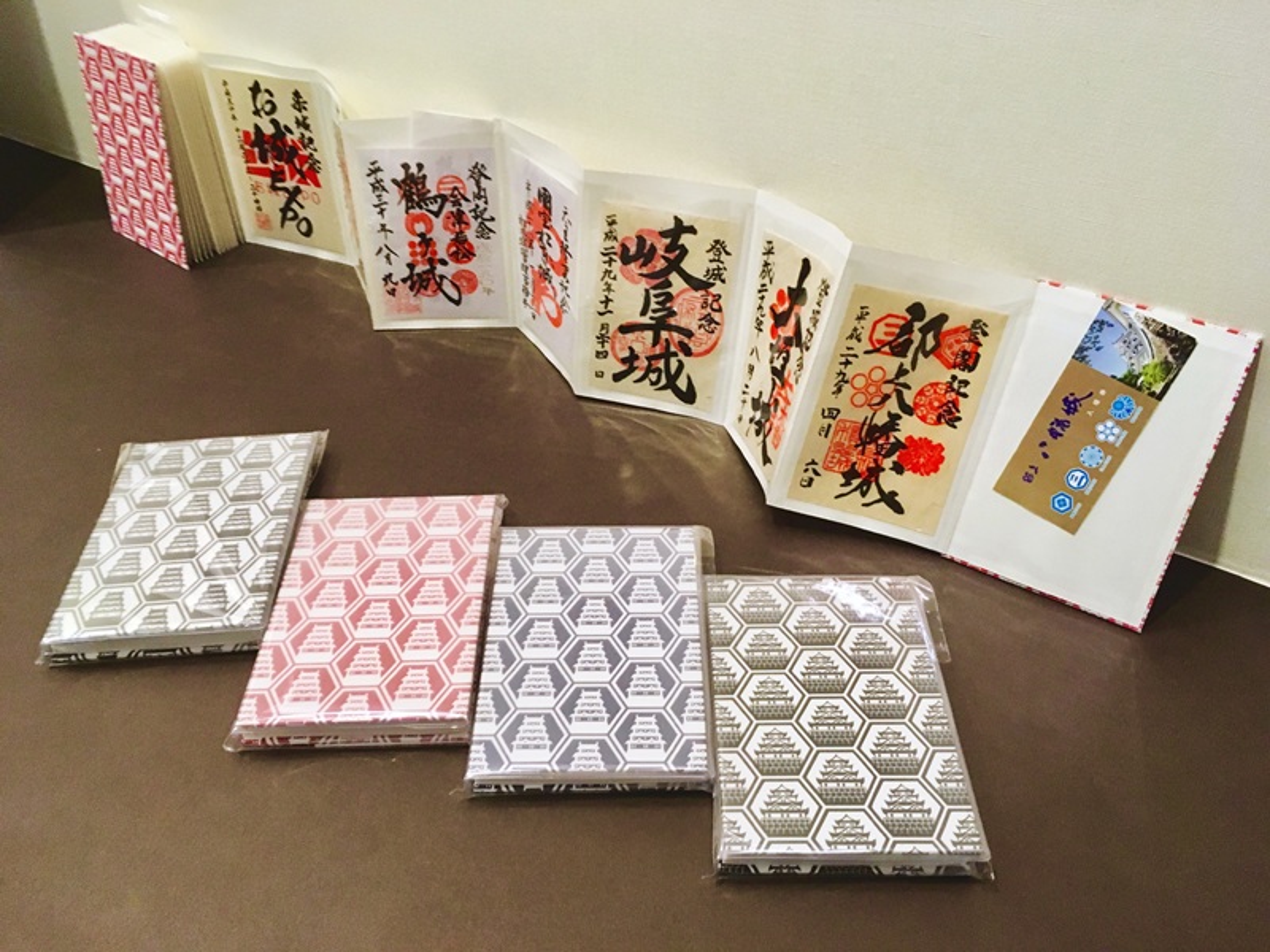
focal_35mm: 29
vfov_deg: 48.2
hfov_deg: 61.7
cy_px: 476
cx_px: 635
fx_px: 1064
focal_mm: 4.15
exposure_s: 1/15
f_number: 2.2
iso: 200
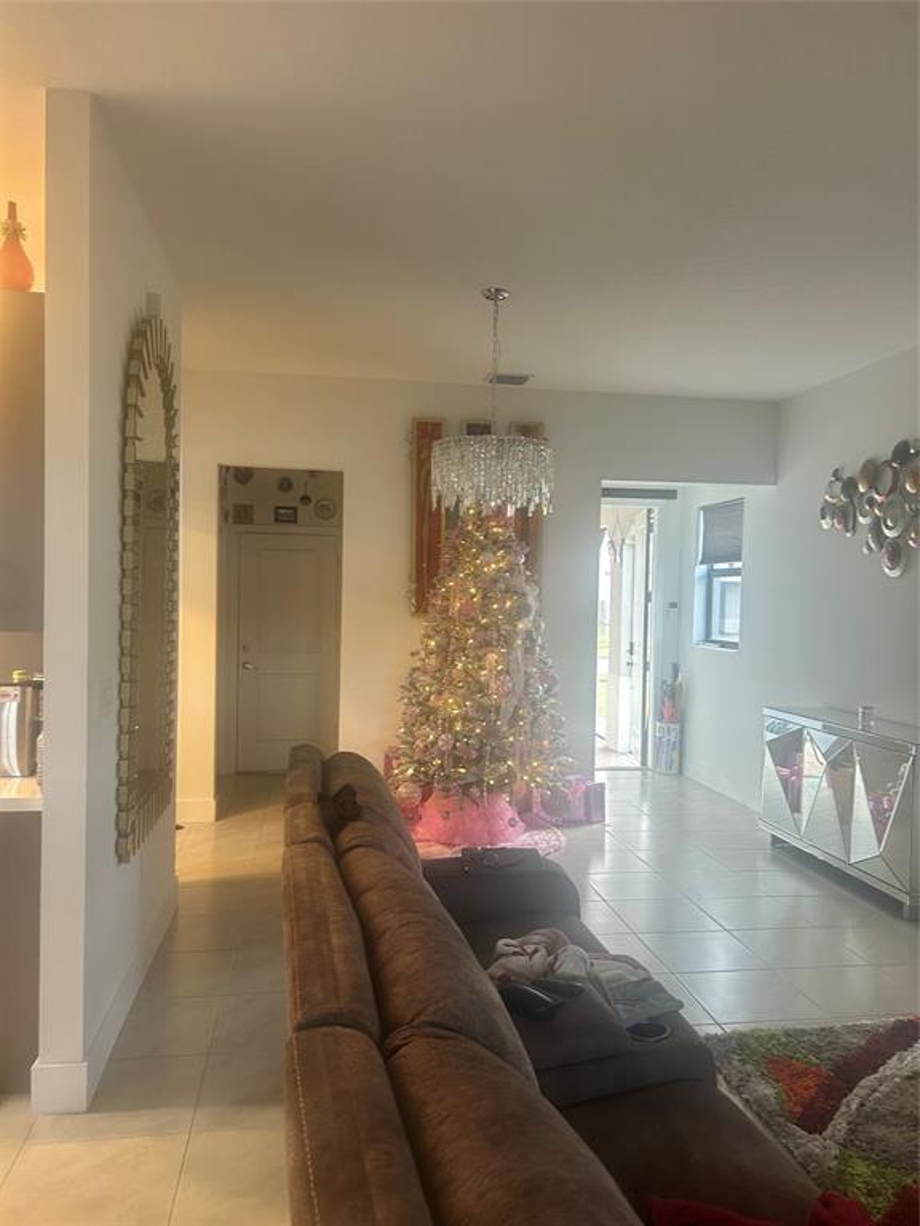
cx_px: 460
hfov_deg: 53.1
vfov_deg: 67.3
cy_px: 613
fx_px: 921
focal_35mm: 26
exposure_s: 1/60
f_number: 1.5
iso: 125
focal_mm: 5.7
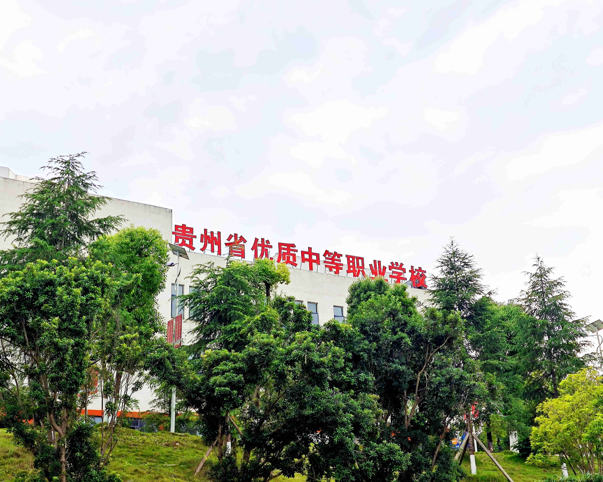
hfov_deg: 38.8
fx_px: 857
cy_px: 241
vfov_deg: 31.5
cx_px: 315
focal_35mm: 48
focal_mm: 6.55
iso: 50
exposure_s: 1/2492
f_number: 1.6
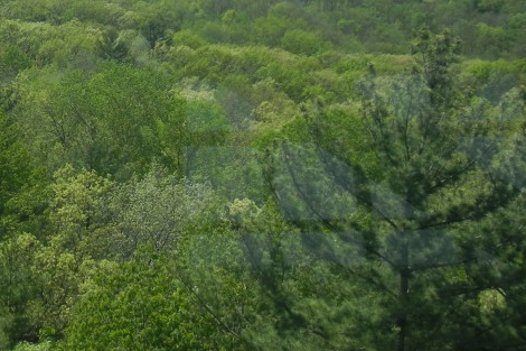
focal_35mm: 68
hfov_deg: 28.0
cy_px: 53
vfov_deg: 19.7
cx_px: 8
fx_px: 993
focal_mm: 5.4
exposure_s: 1/344
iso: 160
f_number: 7
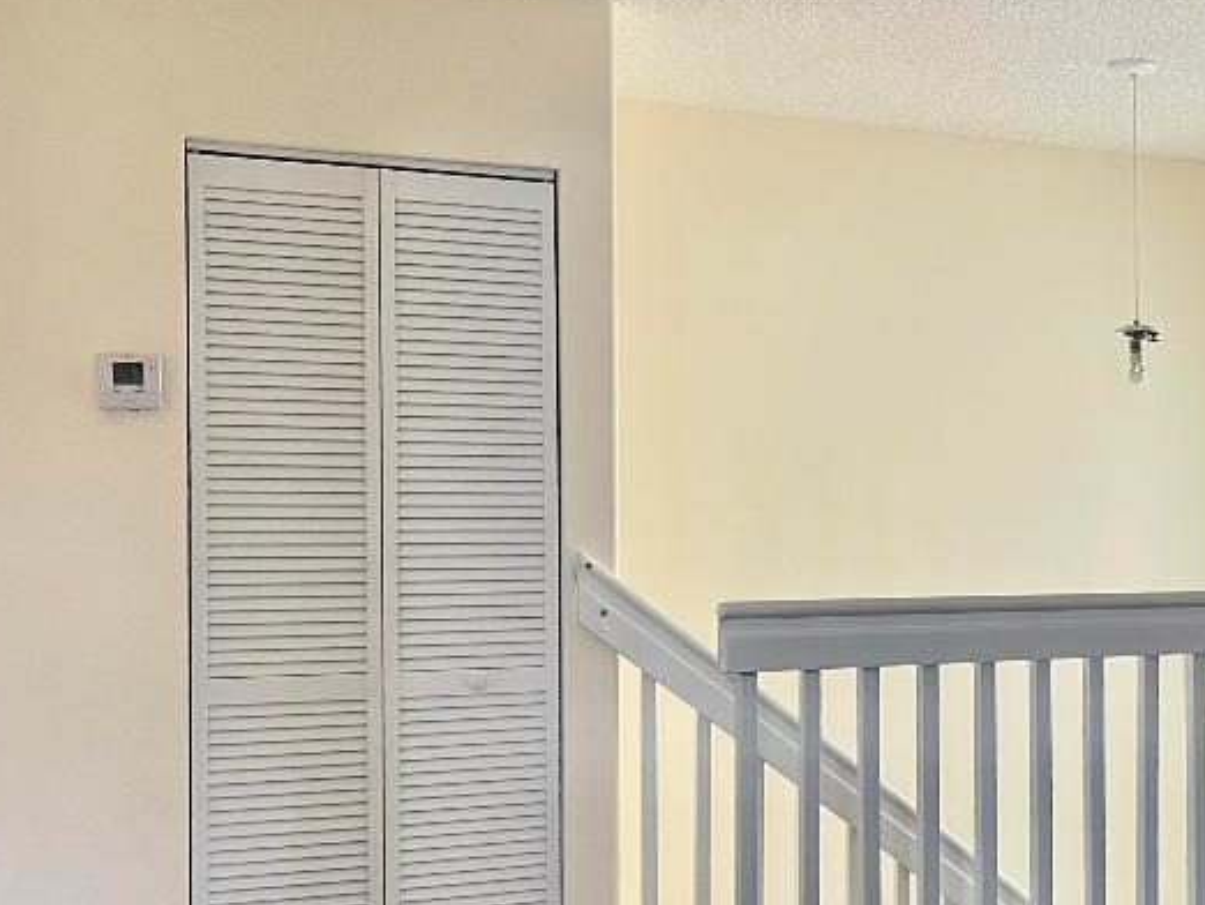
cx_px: 1115
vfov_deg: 28.5
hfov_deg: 35.0
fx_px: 1776
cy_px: 538
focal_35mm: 51
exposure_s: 1/60
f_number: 1.5
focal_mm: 5.7
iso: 125
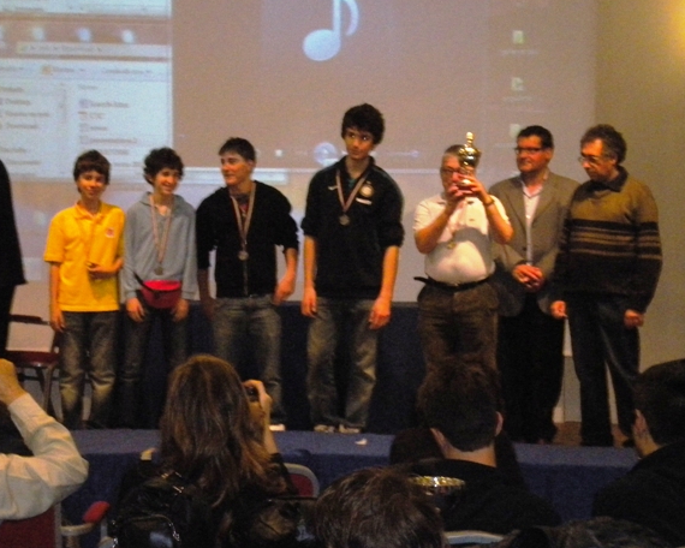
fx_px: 2331
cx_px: 314
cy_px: 273
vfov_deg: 13.4
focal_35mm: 115
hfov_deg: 16.7
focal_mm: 18.9
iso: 800
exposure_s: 1/60
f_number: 5.9
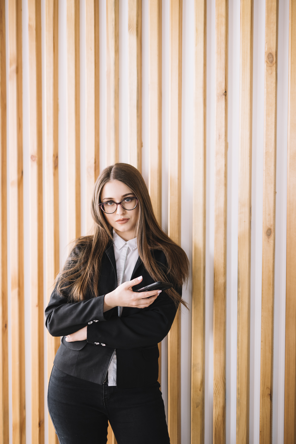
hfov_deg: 27.0
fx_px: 616
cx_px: 148
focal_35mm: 50
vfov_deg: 39.6
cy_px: 222
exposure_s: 1/160
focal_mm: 50
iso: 400
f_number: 1.6
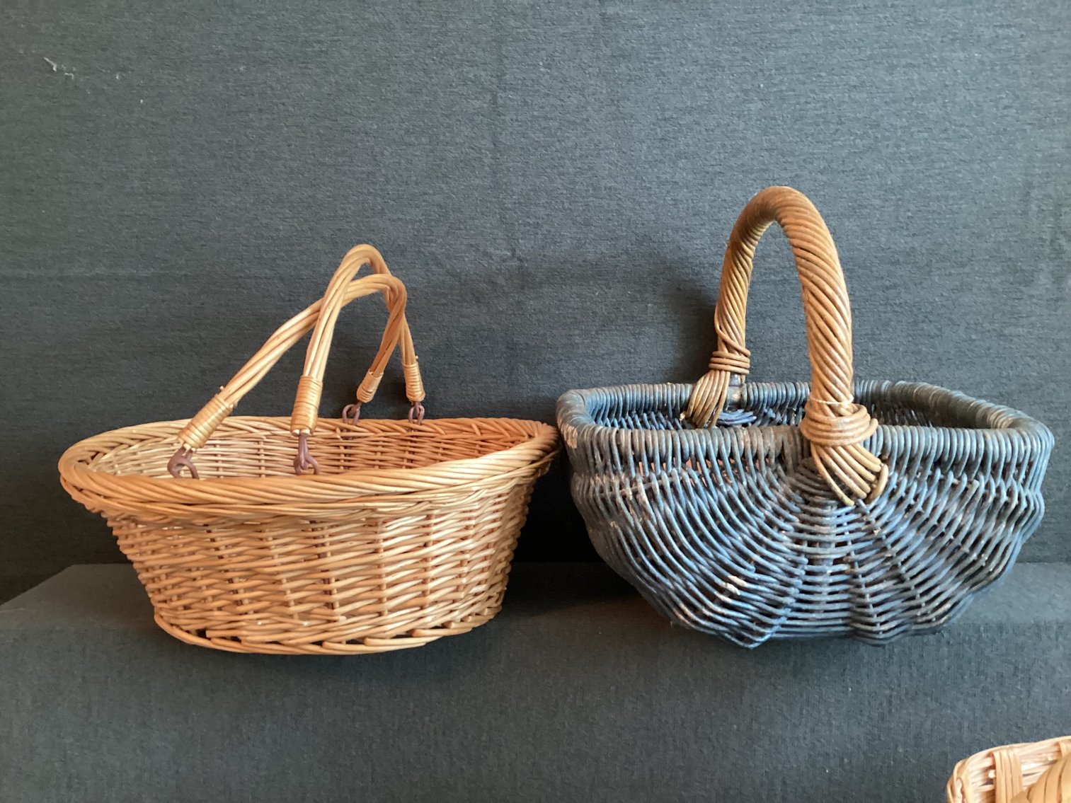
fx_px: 959
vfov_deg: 45.4
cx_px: 536
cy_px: 402
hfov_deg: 58.3
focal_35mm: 31
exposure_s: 1/33
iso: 400
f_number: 2.4
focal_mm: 3.3
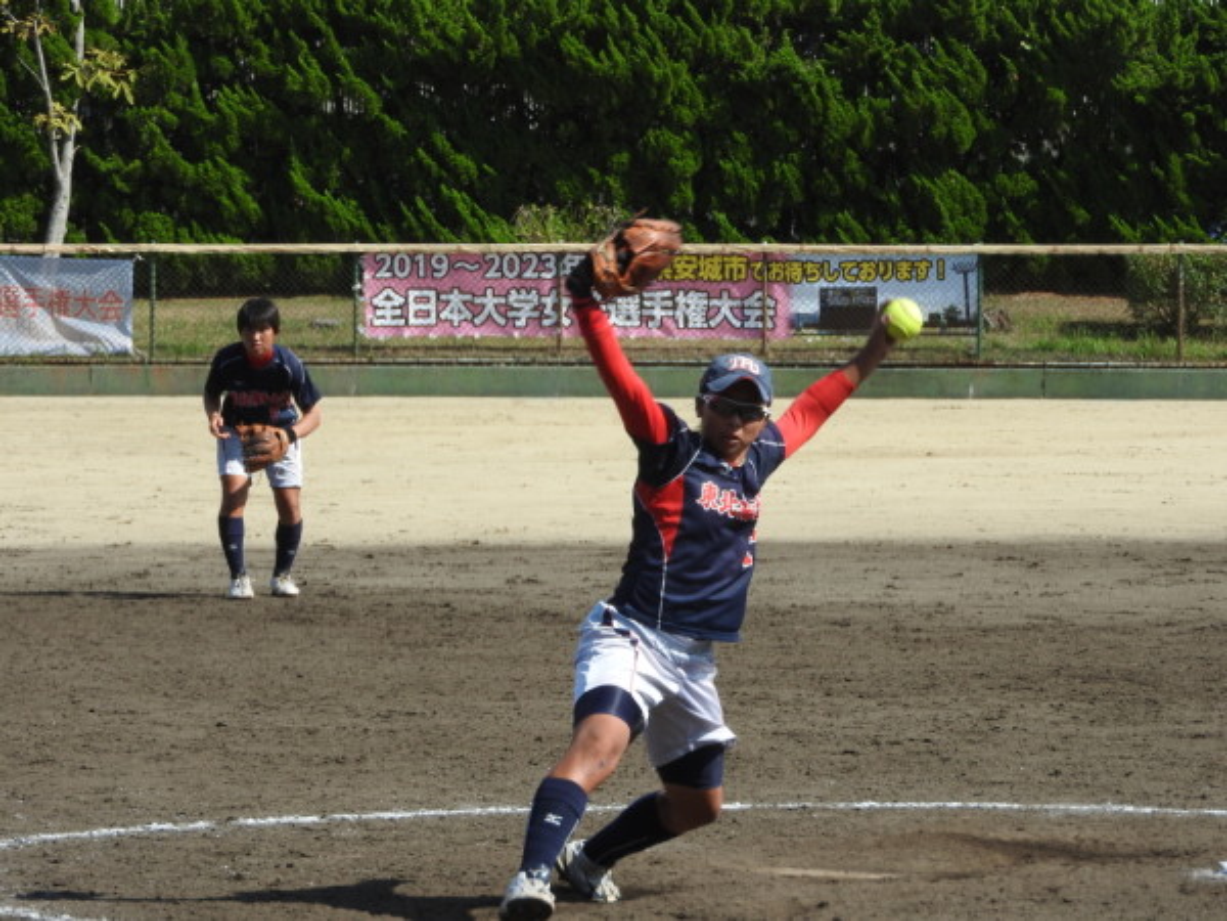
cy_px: 460
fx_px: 7798
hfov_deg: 9.0
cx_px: 614
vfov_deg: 6.8
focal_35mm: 220
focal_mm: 39.4
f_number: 5.3
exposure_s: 1/500
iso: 100
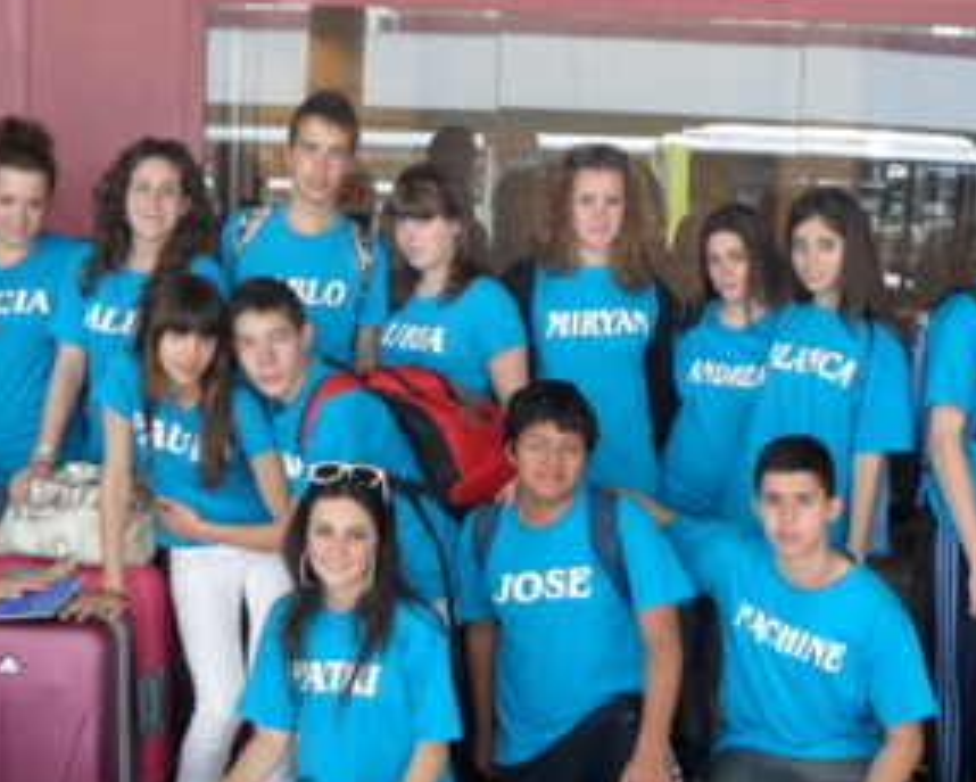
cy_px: 324
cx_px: 573
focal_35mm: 59
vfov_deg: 25.8
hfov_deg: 31.9
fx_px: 1705
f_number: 3.5
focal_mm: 4.9
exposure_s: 1/45
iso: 240
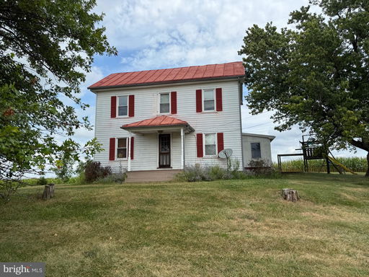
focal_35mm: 24
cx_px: 184
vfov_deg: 56.8
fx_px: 256
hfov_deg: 71.6
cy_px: 138
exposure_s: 1/3279
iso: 80
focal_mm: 6.76
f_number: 1.78
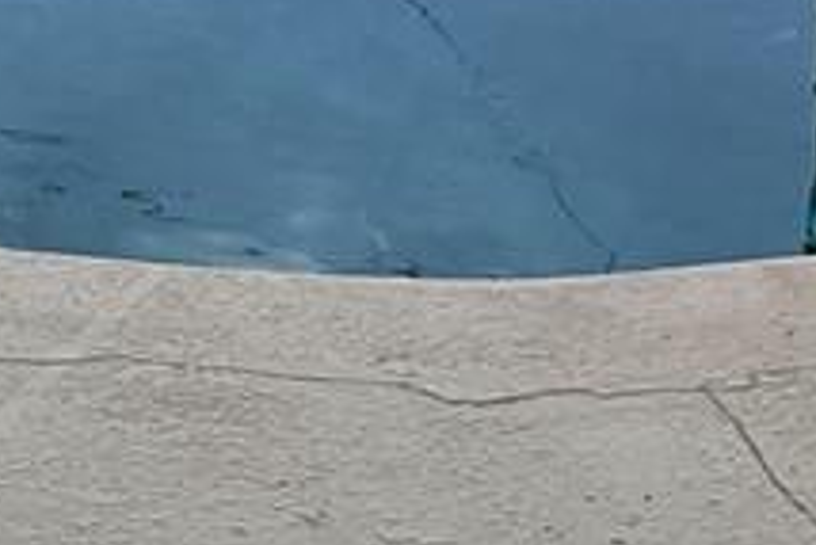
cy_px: -484
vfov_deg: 9.1
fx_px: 3266
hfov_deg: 13.1
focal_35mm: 144
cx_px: -549
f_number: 1.8
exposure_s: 1/1055
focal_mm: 3
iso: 16
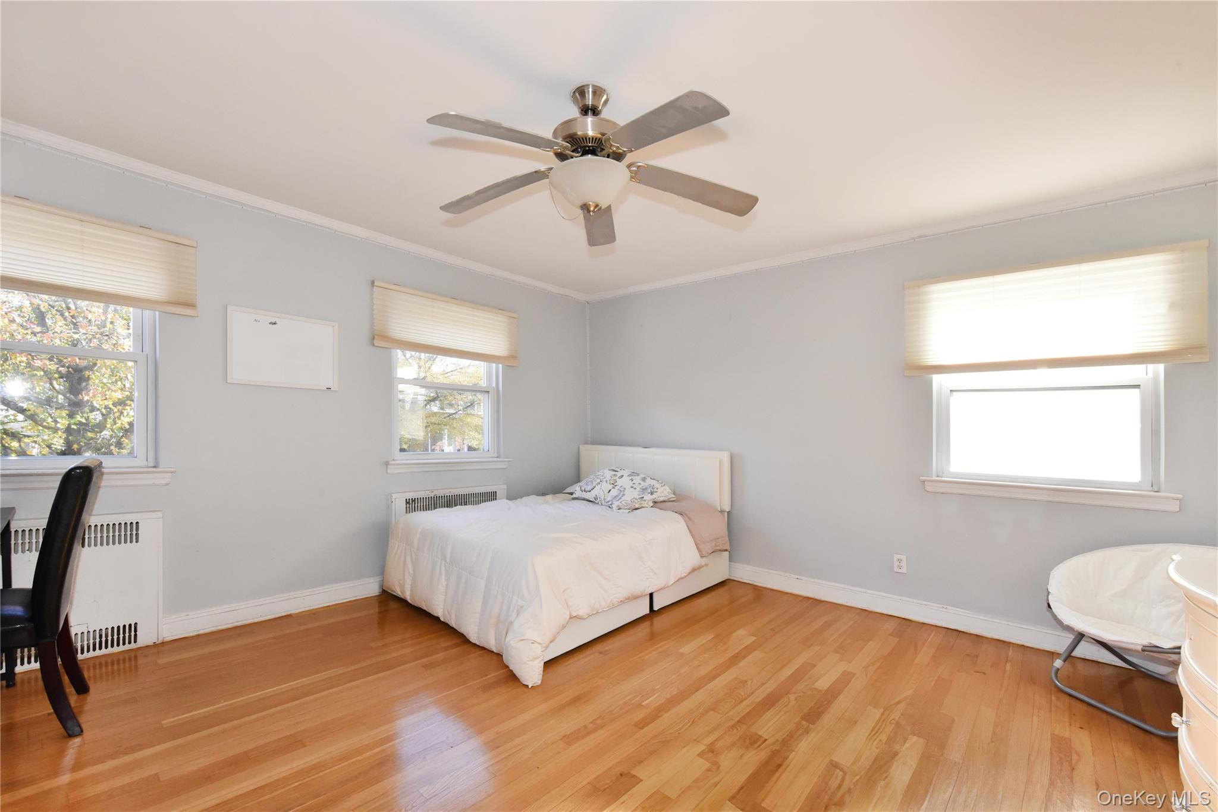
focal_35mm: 15
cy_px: 406
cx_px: 609
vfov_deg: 77.3
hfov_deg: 100.4
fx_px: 508
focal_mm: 15
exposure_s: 1/100
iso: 2000
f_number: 13
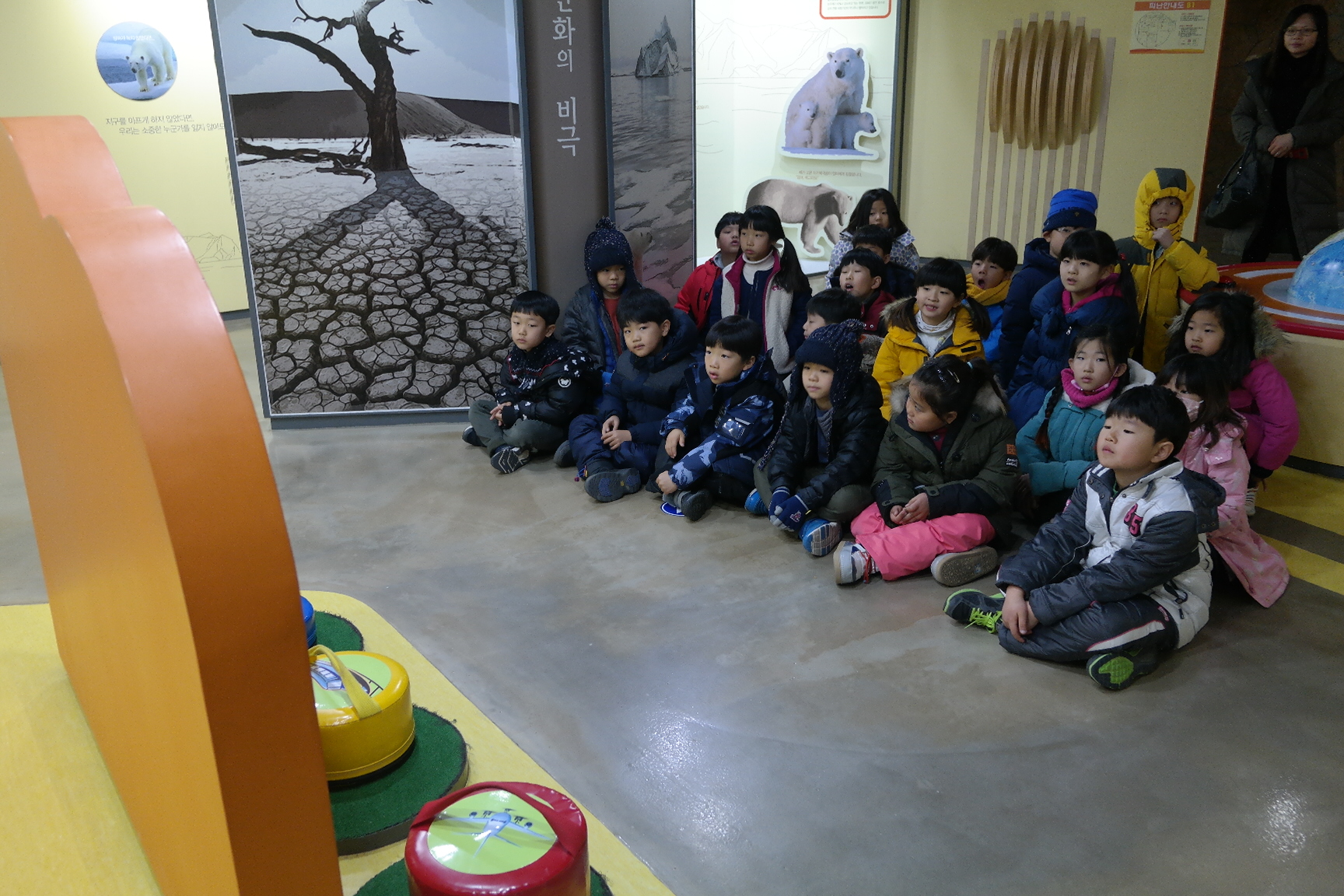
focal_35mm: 30
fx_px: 1120
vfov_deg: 43.6
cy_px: 448
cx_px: 672
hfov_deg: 61.9
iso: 800
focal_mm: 20
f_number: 3.5
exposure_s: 1/40
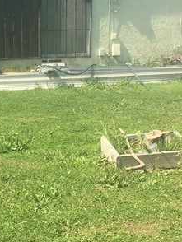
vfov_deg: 19.4
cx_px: -12
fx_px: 707
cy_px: 130
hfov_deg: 14.4
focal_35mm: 101
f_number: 2.2
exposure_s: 1/801
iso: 25
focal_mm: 4.15
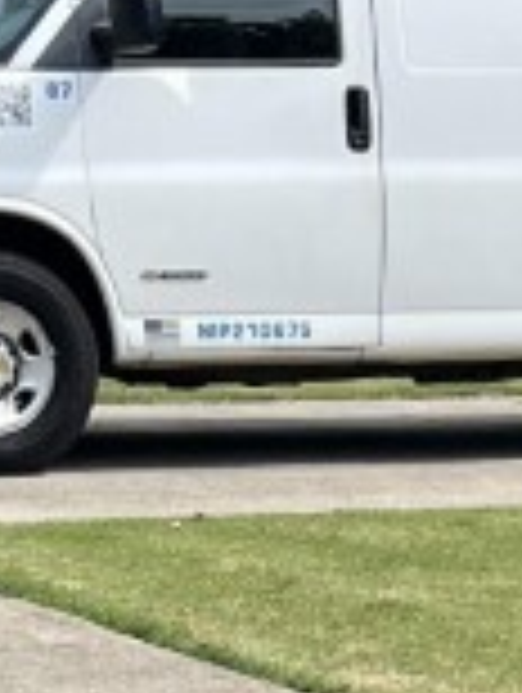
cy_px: 1202
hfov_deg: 7.3
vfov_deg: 9.4
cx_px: 603
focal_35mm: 202
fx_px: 4050
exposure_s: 1/2208
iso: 50
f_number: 1.5
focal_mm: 5.7
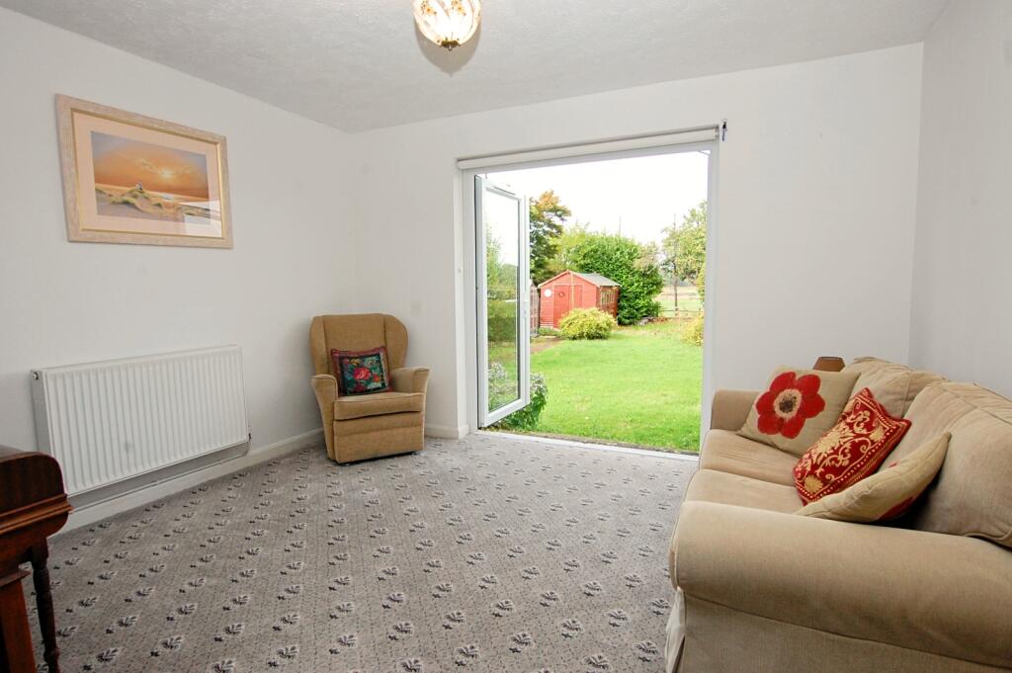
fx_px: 506
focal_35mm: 18
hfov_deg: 90.0
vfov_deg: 67.3
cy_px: 336
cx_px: 506
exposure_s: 1/250
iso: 800
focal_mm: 12
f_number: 8
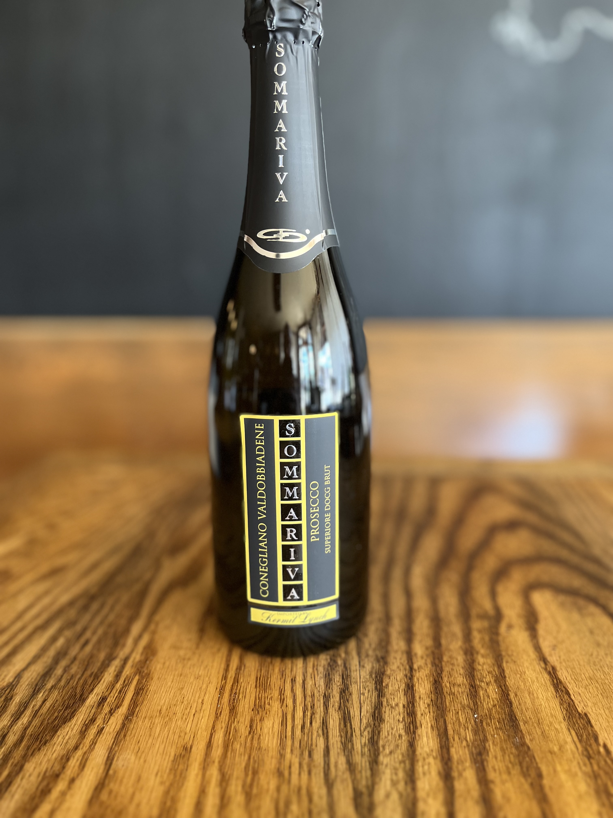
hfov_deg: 53.1
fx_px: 614
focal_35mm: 26
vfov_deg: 67.3
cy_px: 409
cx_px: 306
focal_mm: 5.1
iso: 160
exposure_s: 1/60
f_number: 1.6
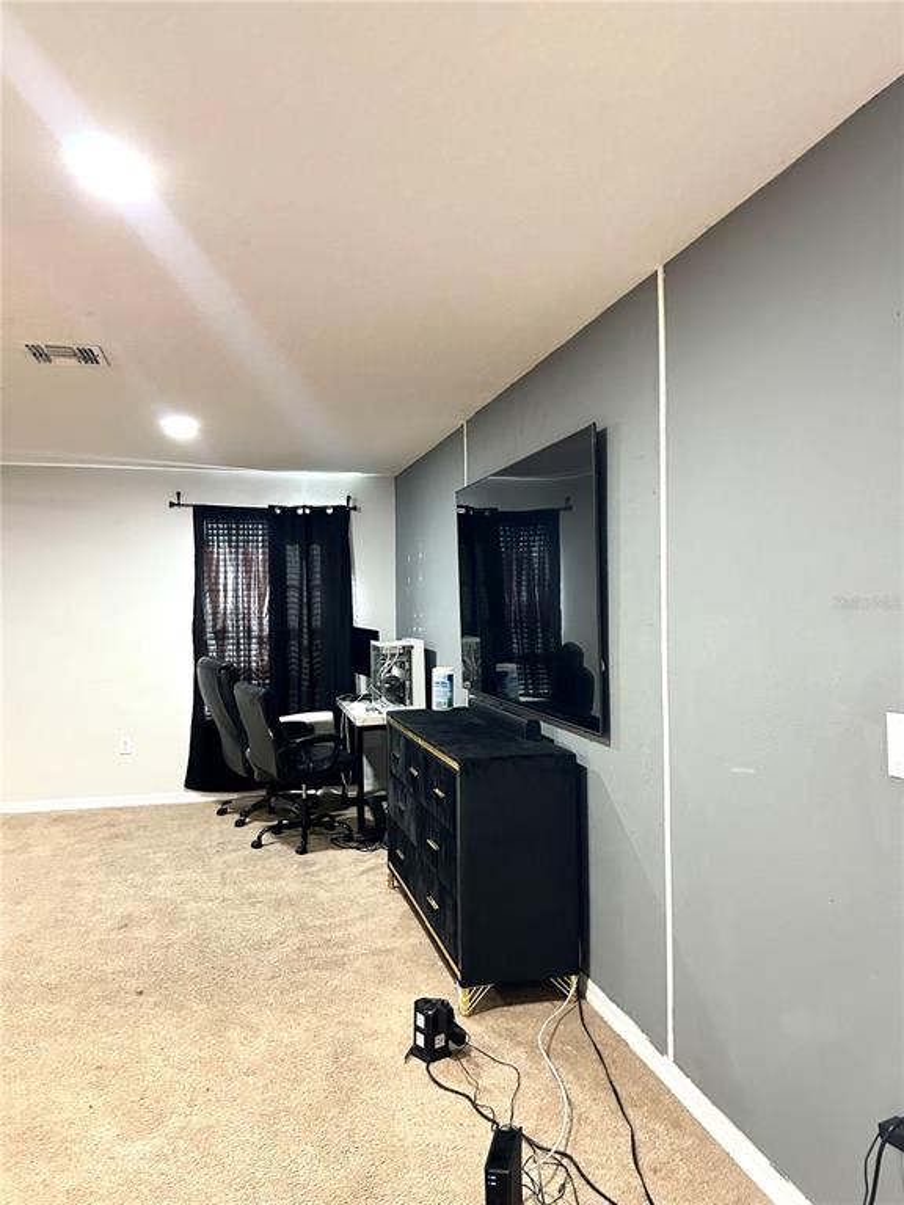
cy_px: 602
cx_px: 452
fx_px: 905
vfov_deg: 67.3
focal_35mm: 26
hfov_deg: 53.1
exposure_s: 1/60
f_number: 1.5
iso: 400
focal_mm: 5.7
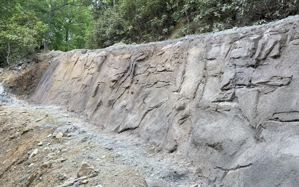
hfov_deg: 39.6
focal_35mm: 51
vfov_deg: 25.3
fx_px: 416
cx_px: 150
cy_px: 88
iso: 64
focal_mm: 6.76
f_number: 1.78
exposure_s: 1/420
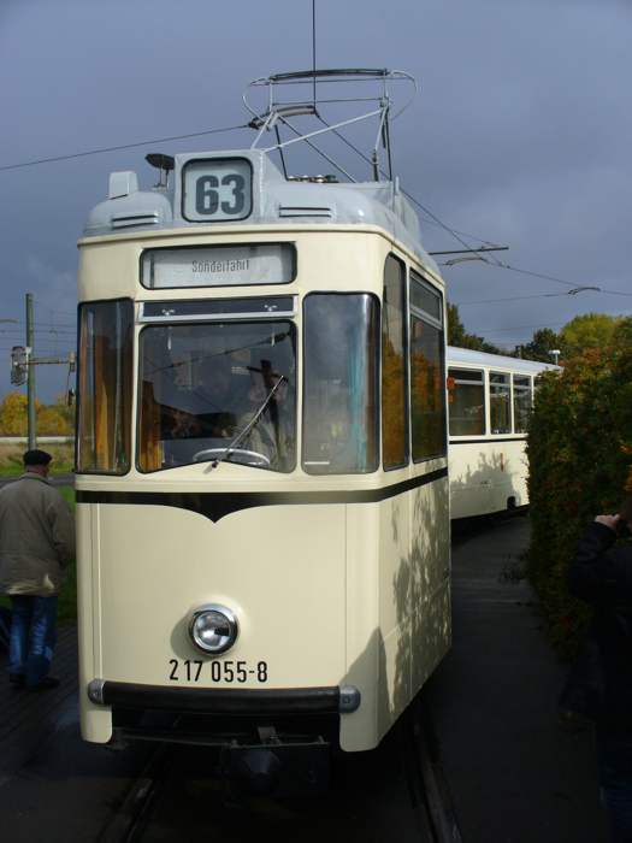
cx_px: 316
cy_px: 422
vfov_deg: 44.8
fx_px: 1022
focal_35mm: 42
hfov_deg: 34.3
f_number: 5.8
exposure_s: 1/400
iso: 80
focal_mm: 7
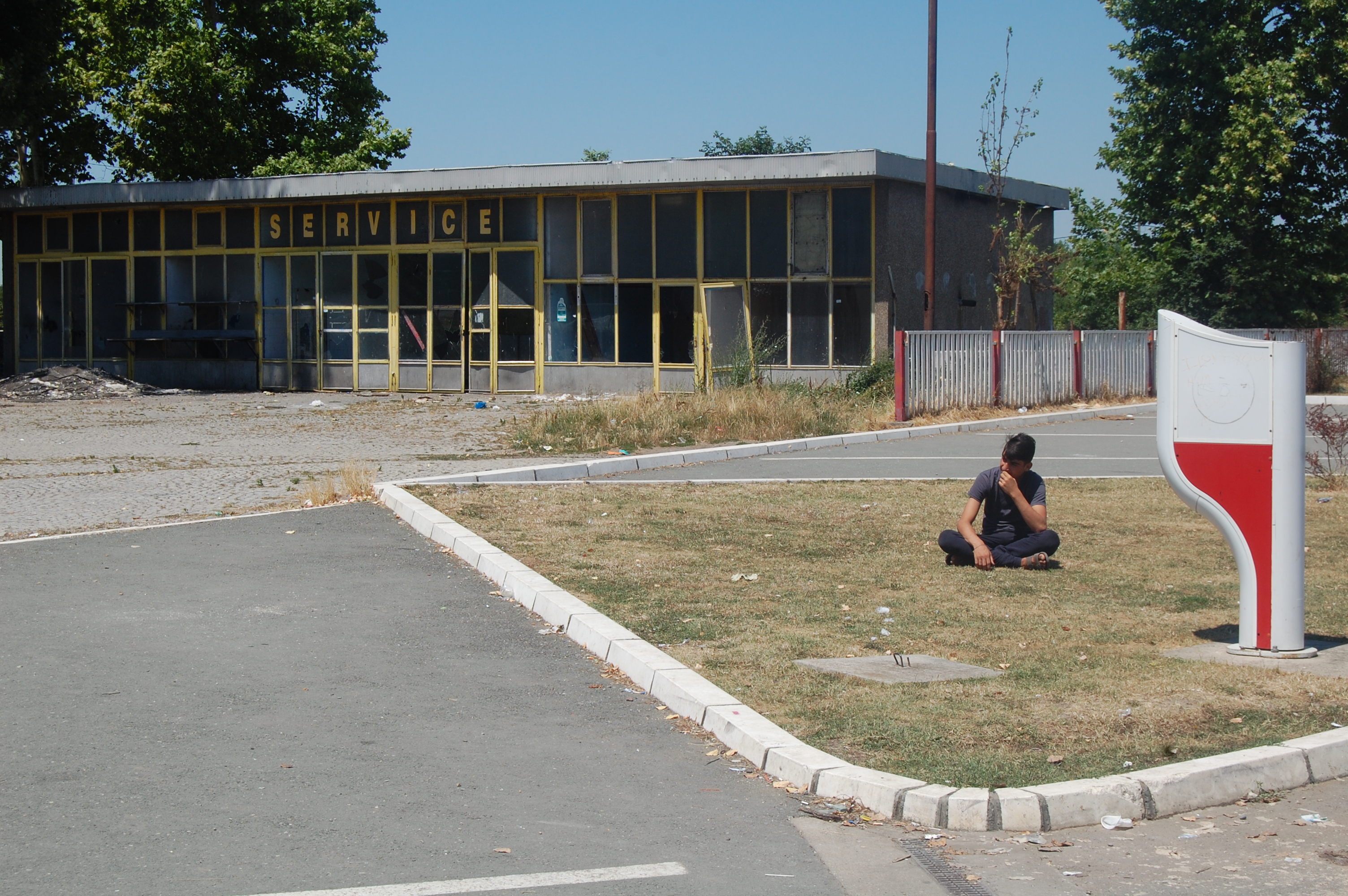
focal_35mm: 63
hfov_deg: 31.9
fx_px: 2357
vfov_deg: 21.5
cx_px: 674
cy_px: 448
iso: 200
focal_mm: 42
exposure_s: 1/400
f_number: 10
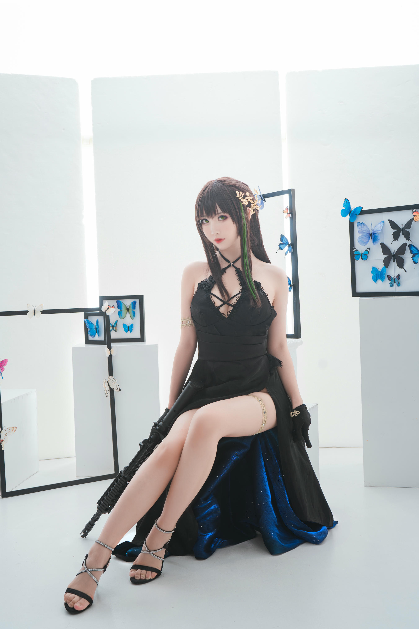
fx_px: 663
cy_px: 314
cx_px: 210
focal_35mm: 38
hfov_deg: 35.1
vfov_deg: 50.7
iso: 100
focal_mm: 38
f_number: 5.6
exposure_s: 1/125
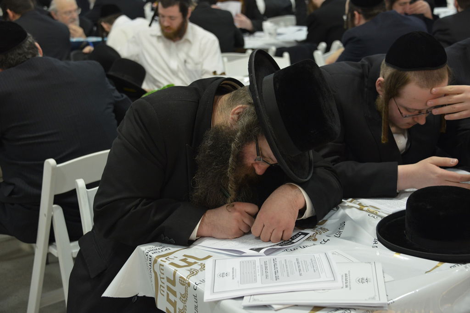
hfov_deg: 32.4
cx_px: 235
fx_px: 810
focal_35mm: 62
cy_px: 156
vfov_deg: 21.9
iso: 2000
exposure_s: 1/80
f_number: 5.6
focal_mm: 62
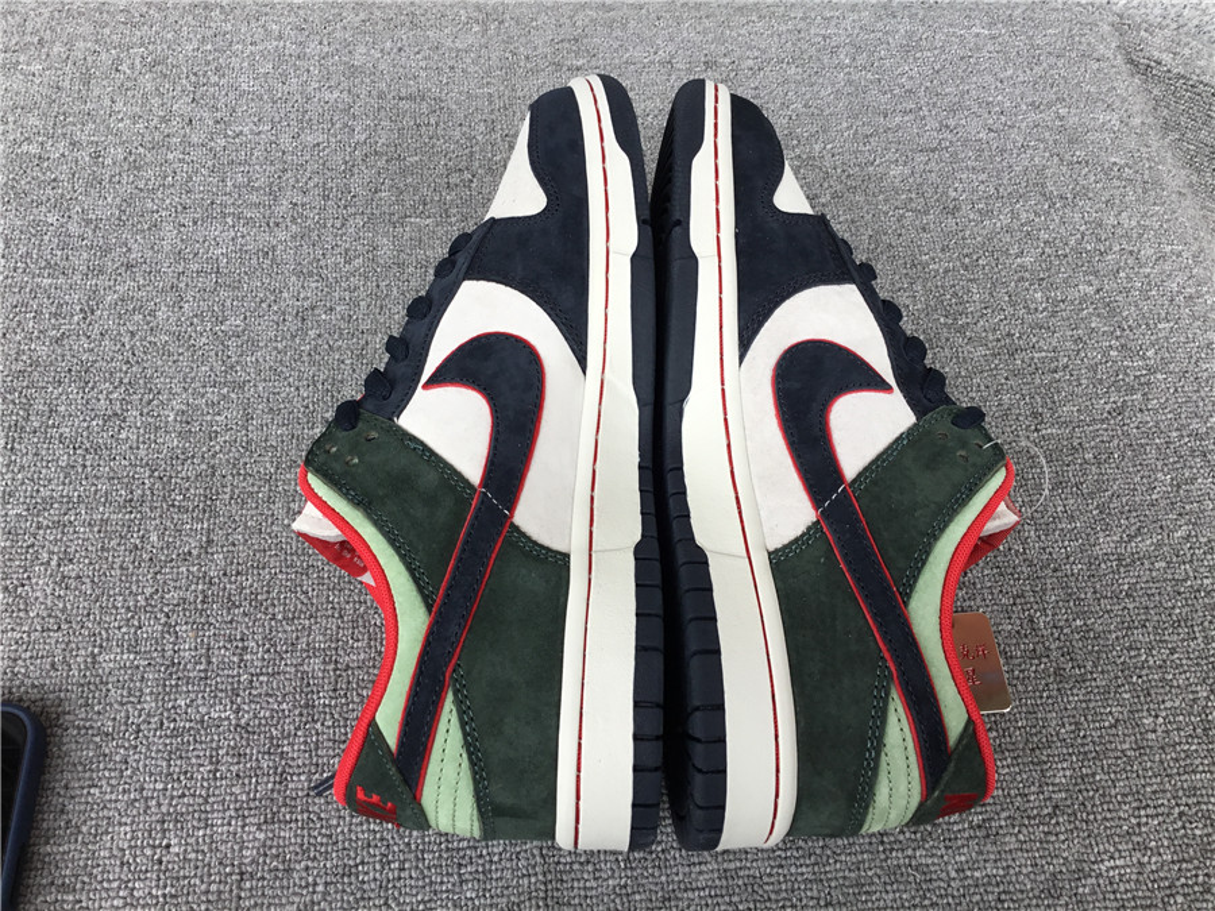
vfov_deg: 45.4
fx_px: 1088
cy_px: 456
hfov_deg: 58.4
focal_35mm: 31
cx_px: 608
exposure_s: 1/120
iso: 25
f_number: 2.4
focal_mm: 3.3
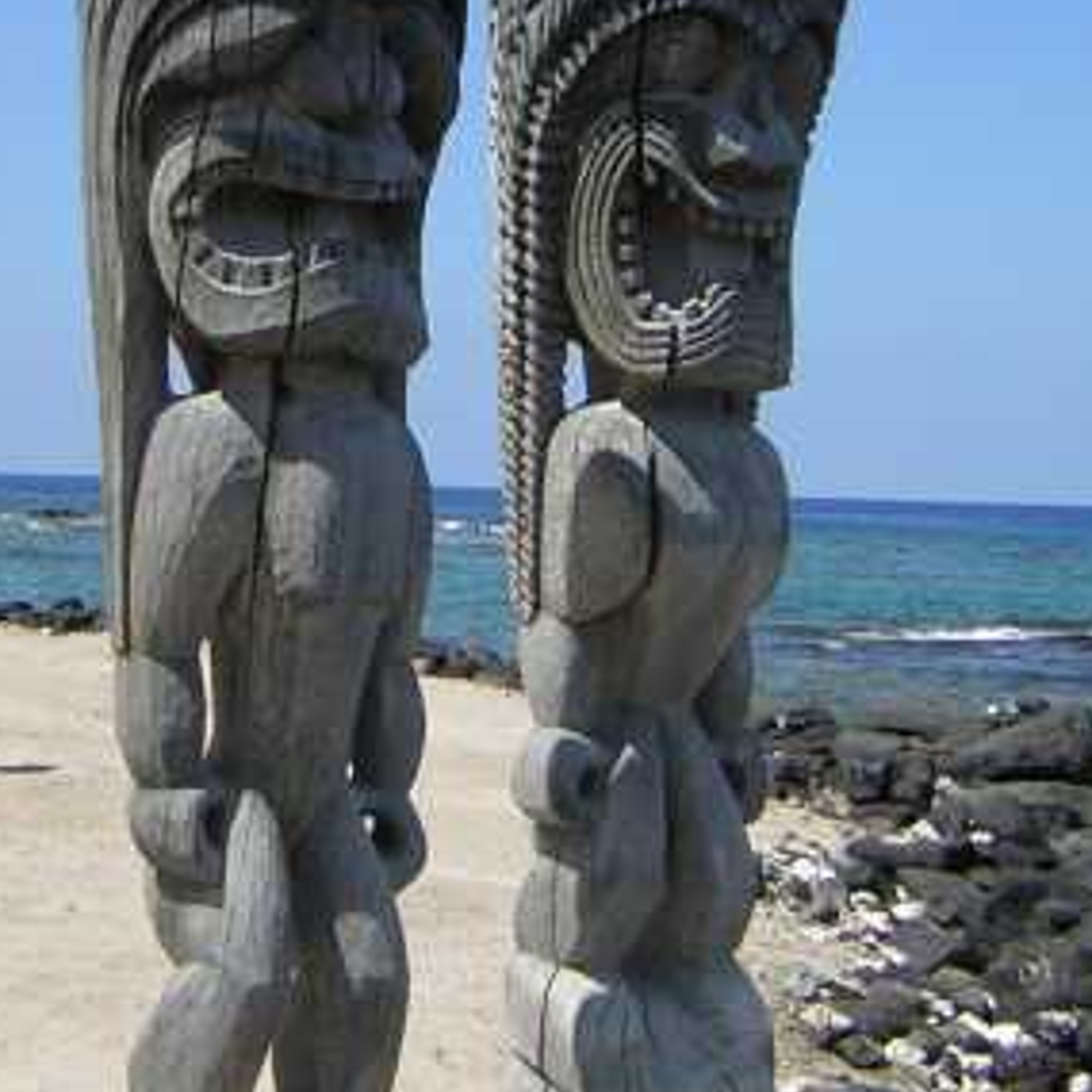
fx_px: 2391
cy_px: 397
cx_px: 450
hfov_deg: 25.7
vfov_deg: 25.6
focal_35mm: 67
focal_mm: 4.7
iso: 50
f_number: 5.2
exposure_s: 1/402
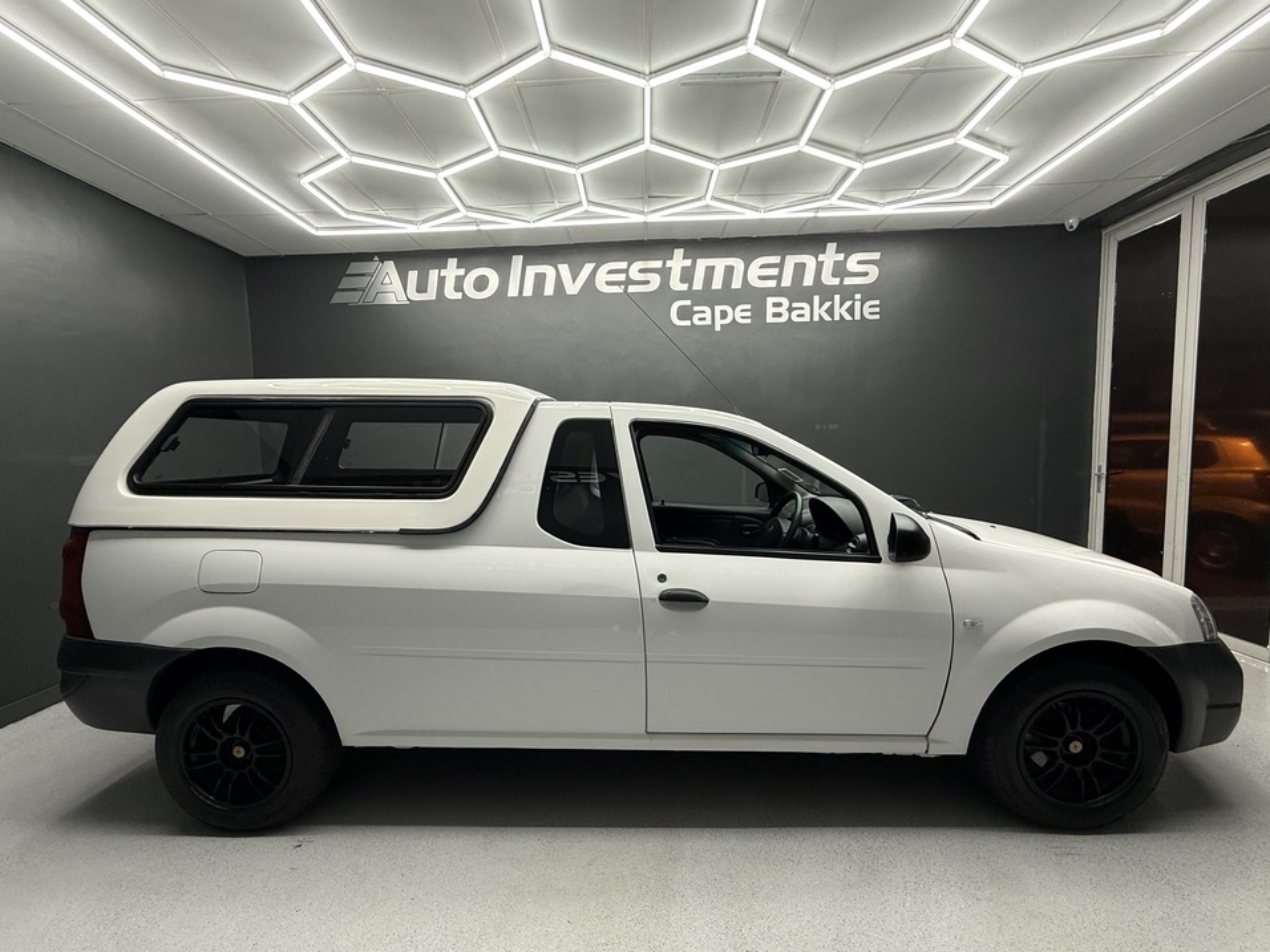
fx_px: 550
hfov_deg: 98.2
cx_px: 631
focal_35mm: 15
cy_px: 497
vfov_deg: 81.7
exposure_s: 1/100
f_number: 2.2
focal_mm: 2.22
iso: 160
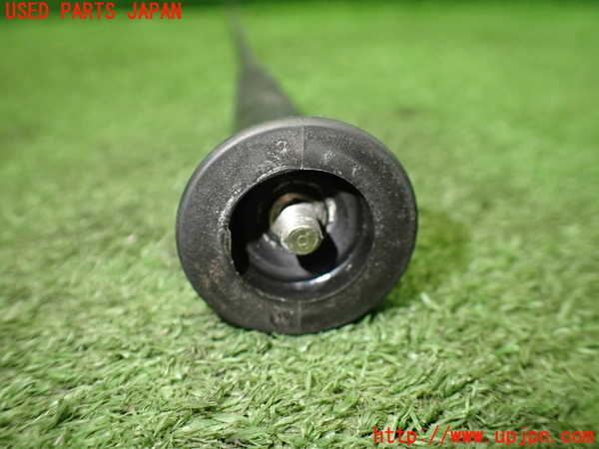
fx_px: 519
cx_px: 300
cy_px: 224
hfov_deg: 60.0
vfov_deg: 46.8
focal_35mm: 30
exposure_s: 1/125
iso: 640
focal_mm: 5.4
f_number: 2.3
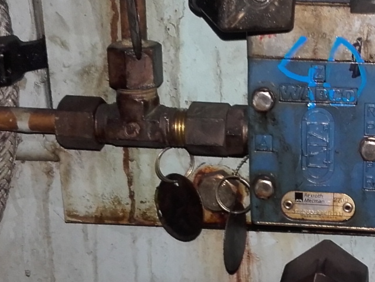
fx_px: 845
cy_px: 143
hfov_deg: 24.5
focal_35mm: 78
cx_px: 320
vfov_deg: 18.9
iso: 90
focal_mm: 3.3
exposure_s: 1/33
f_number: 2.2
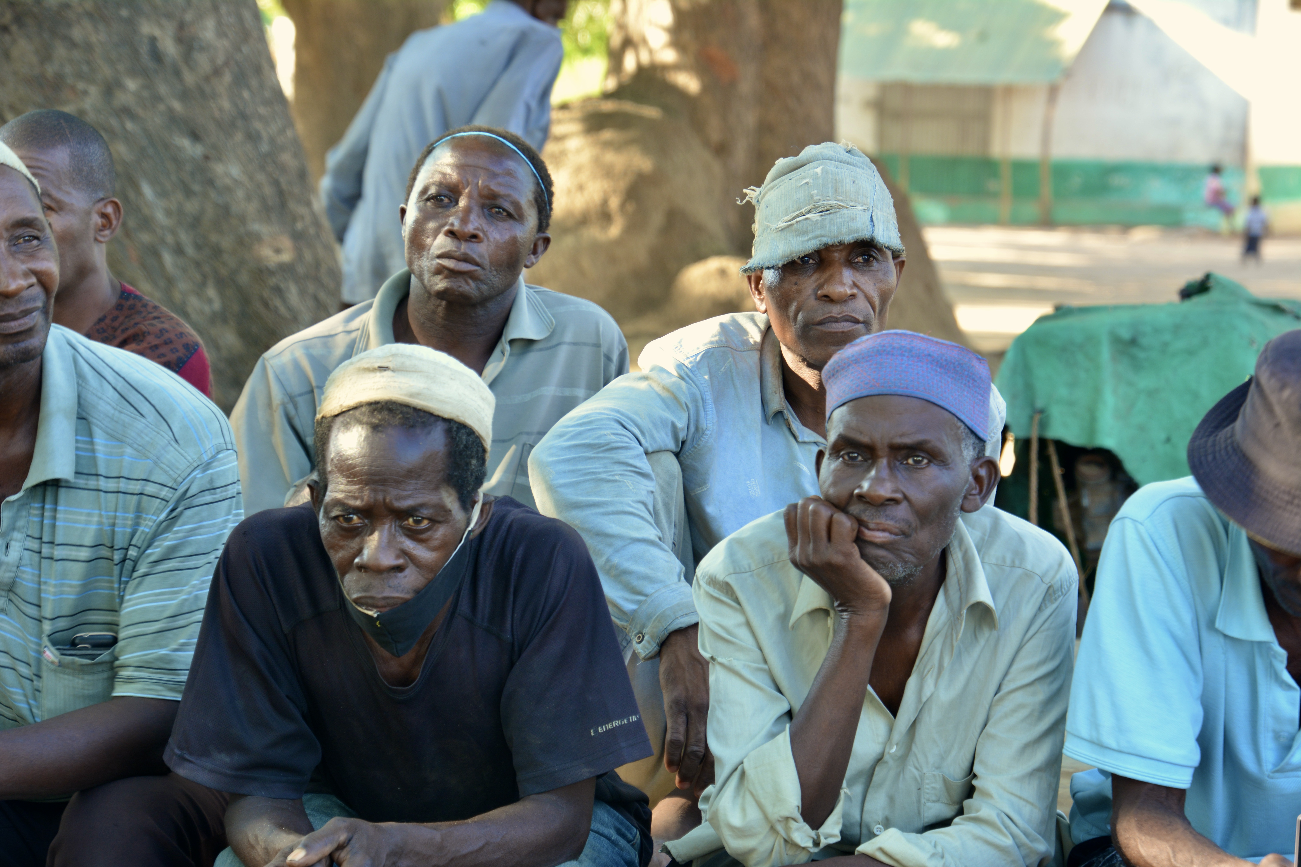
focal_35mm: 150
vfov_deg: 9.1
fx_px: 5420
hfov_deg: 13.7
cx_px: 650
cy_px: 434
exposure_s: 1/40
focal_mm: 100
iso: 200
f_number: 5.6
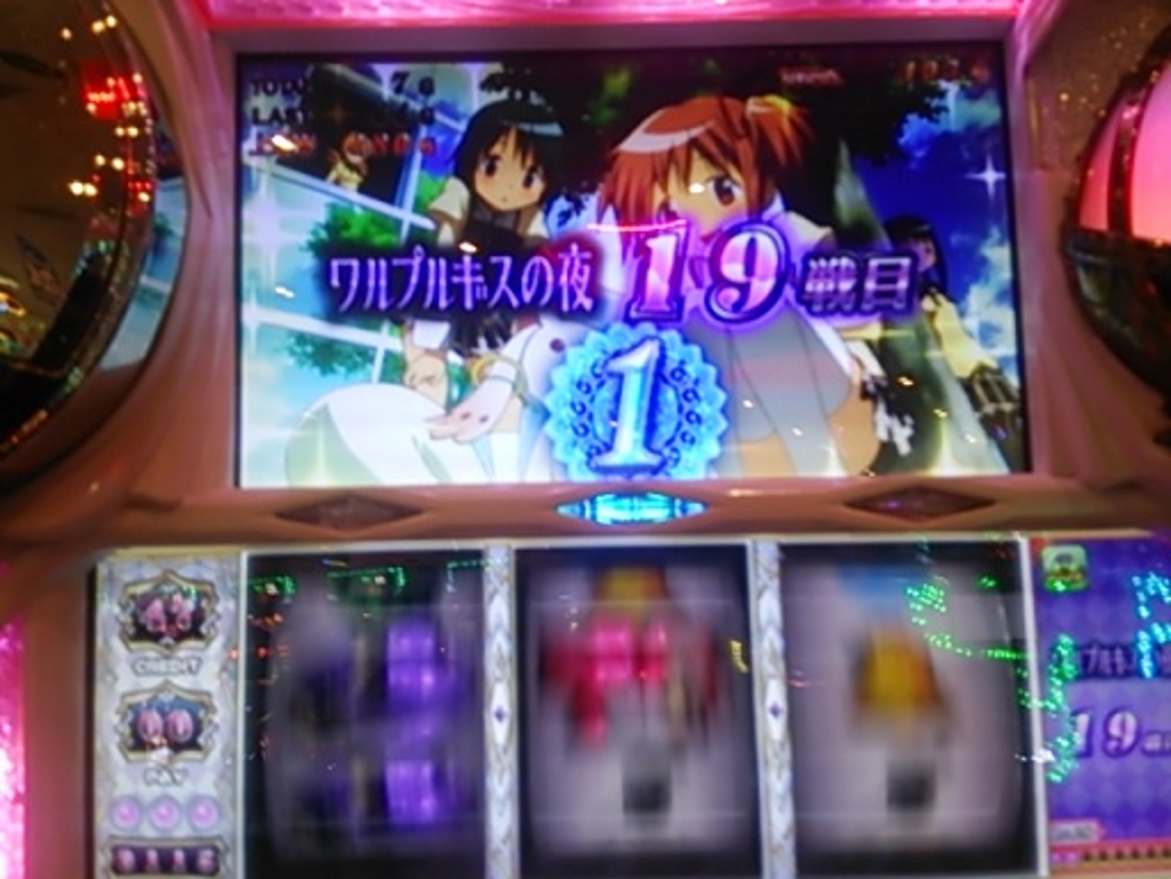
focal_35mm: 30
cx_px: 586
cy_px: 440
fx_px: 1015
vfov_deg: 46.8
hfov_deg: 60.0
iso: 64
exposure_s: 1/59
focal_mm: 4.06
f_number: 1.94
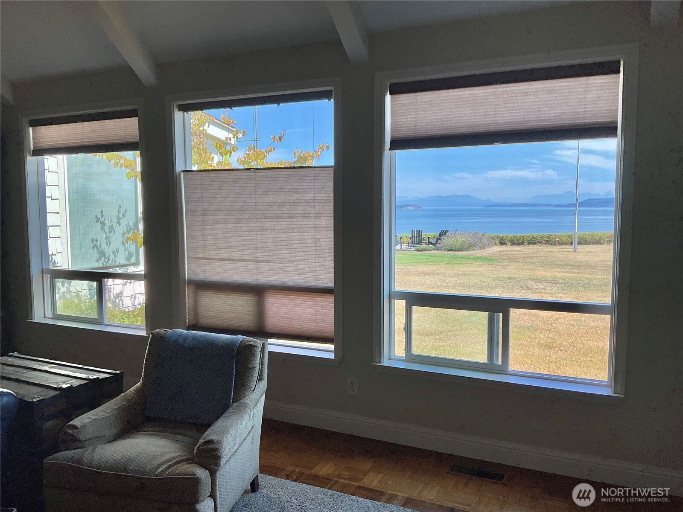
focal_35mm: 29
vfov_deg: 48.2
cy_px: 256
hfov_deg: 61.7
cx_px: 342
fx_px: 572
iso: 16
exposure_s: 1/446
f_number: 1.8
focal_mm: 3
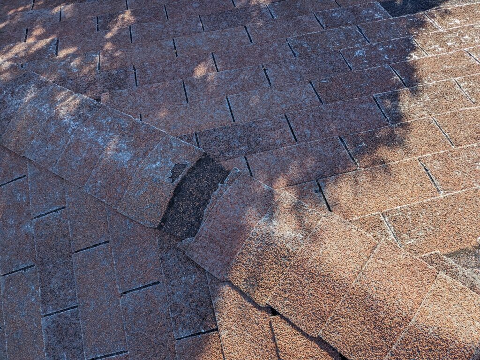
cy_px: 180
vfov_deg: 56.8
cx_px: 240
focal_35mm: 24
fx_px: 333
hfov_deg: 71.6
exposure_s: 1/485
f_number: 1.7
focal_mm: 4.53
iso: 41
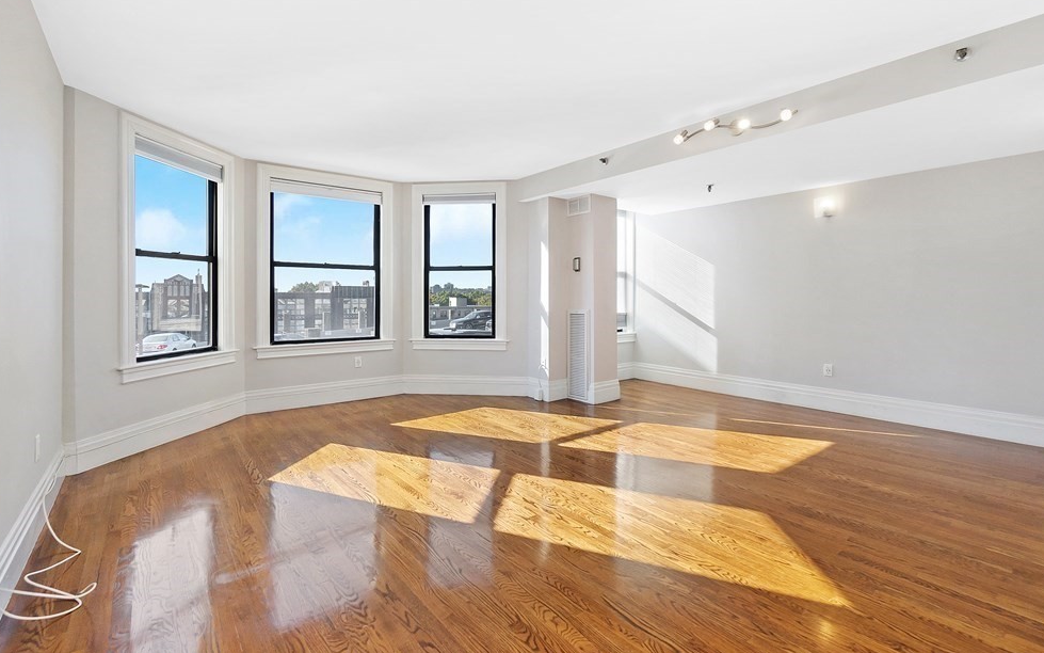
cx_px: 513
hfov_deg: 97.8
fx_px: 455
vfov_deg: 71.1
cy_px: 297
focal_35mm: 16
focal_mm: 10
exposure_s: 1/320
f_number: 6.3
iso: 200
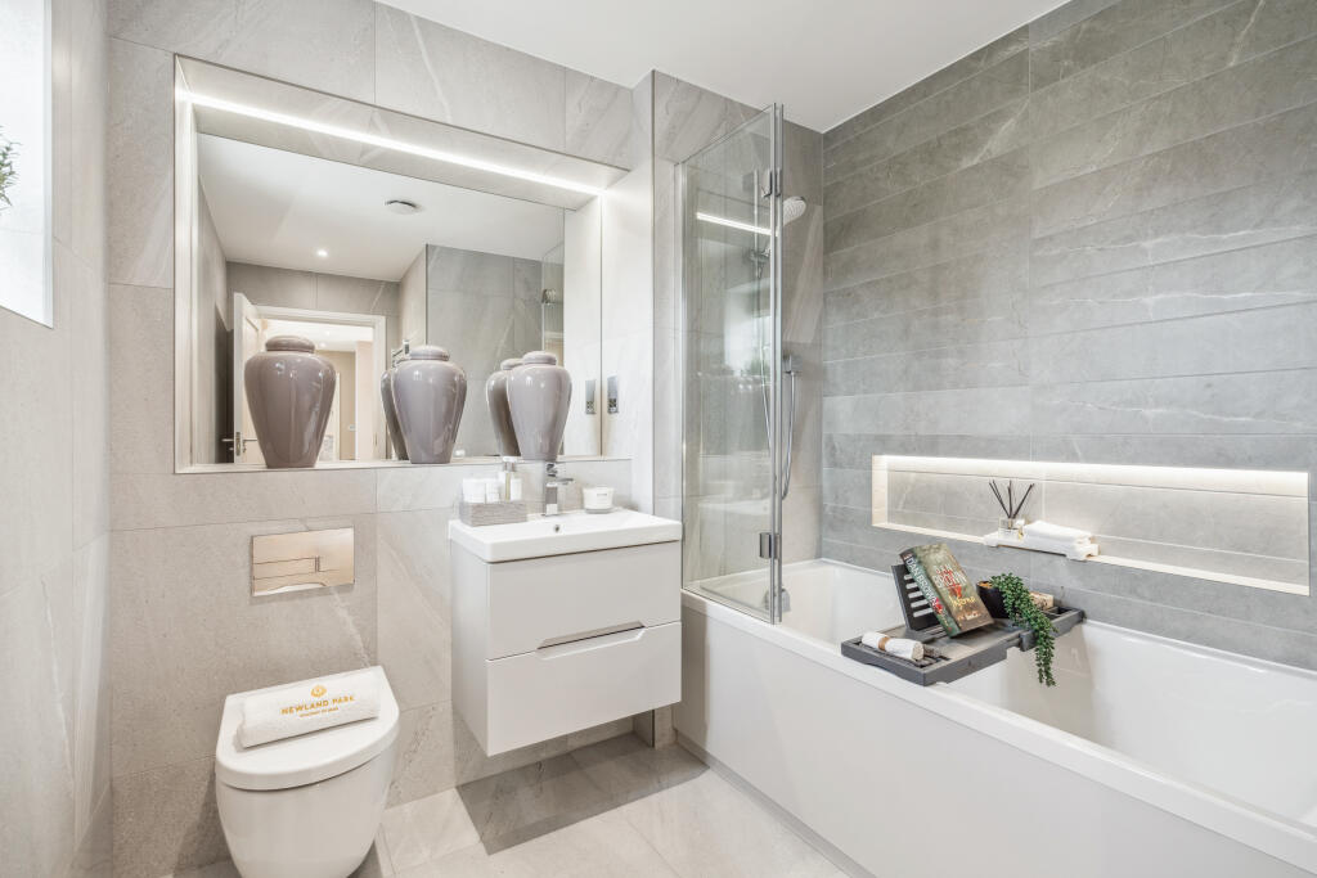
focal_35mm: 16
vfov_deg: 73.8
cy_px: 439
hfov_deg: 96.7
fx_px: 585
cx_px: 658
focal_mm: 16
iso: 640
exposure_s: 1/40
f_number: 5
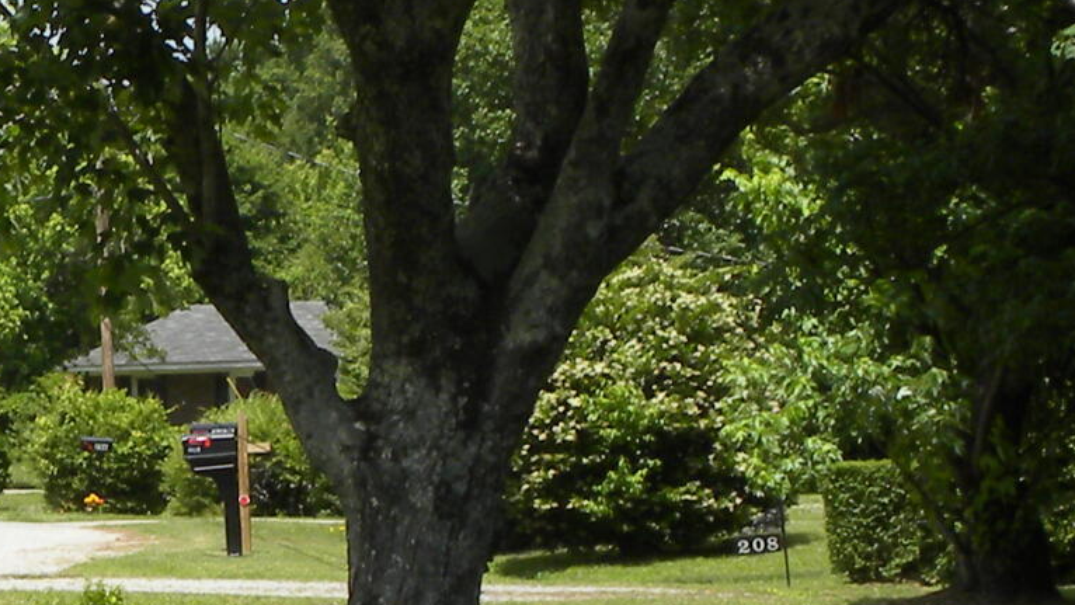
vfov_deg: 6.9
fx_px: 4989
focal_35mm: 175
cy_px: 698
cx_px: 20
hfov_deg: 12.2
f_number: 5
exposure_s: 1/290
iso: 64
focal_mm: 7.3
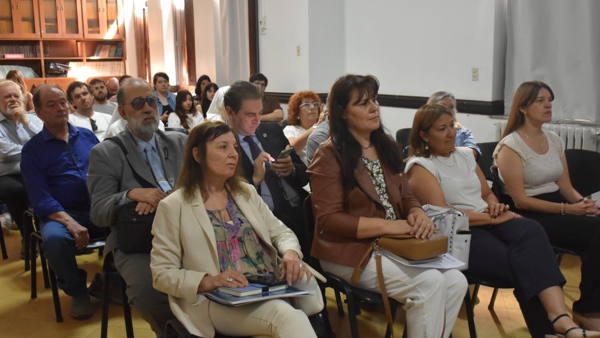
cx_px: 301
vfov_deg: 31.2
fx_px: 605
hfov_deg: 52.8
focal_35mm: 38
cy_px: 168
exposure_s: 1/60
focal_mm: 24
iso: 1600
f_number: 4
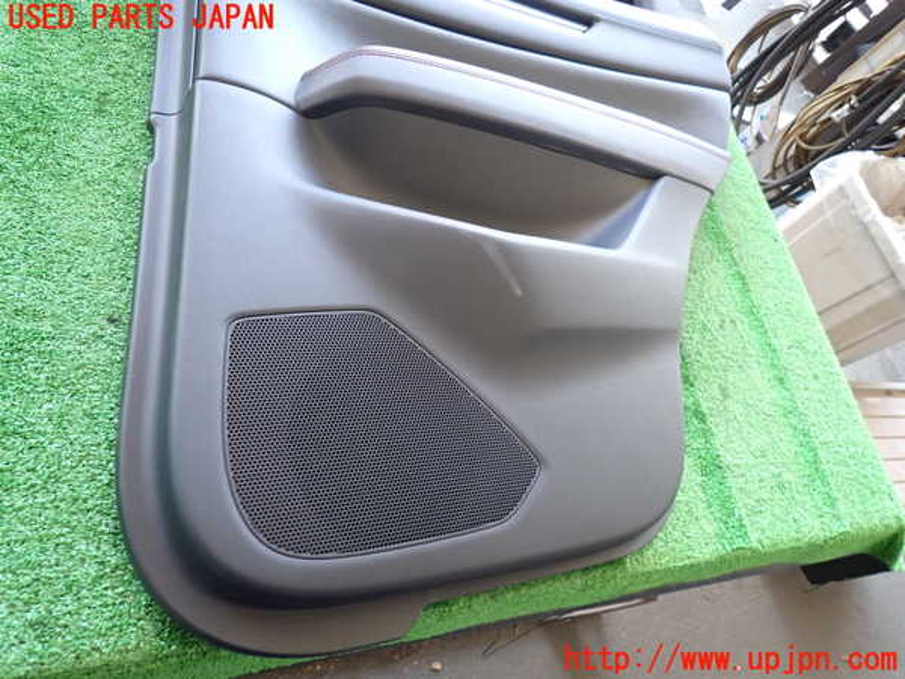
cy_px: 340
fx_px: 654
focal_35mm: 25
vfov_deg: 54.9
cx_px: 452
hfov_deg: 69.4
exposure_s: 1/30
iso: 250
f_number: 2
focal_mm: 4.5
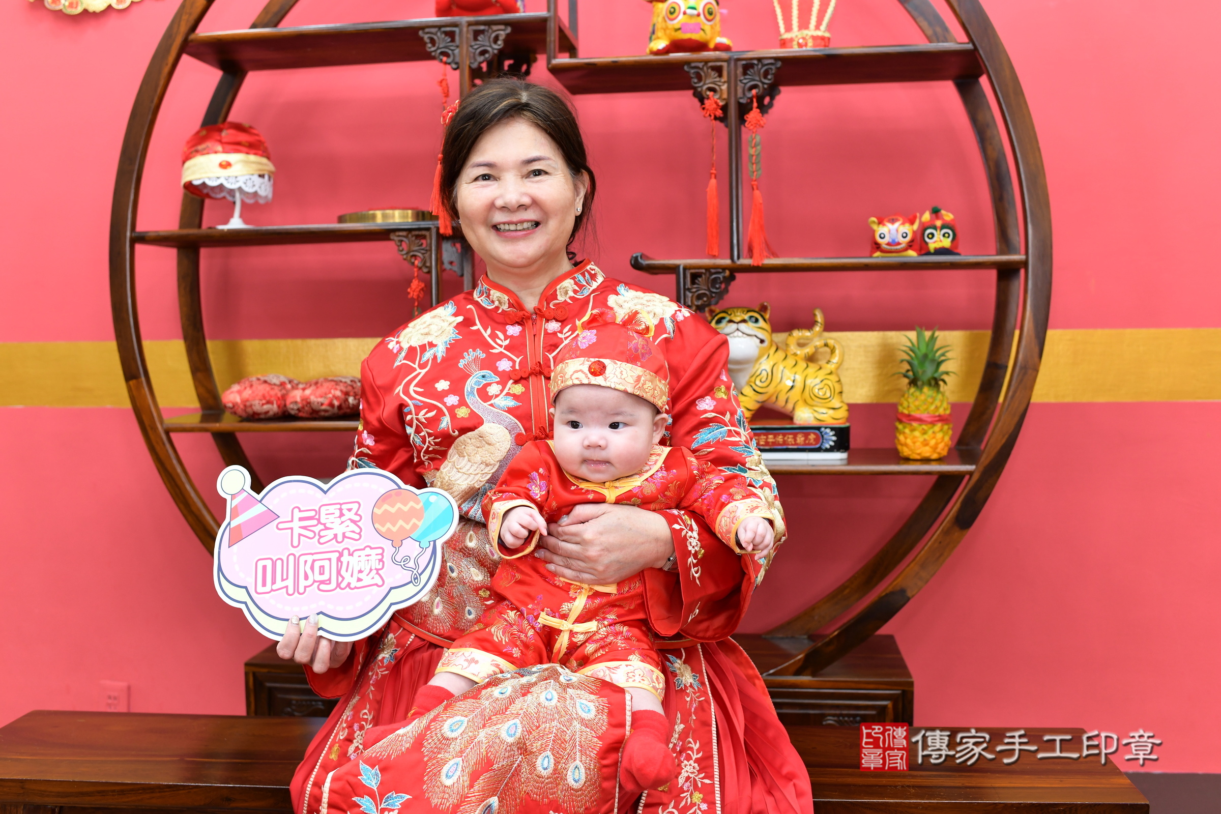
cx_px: 610
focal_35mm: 35
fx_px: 1187
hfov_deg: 54.4
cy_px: 407
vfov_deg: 37.9
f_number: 4.5
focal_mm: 35
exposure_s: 1/200
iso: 800
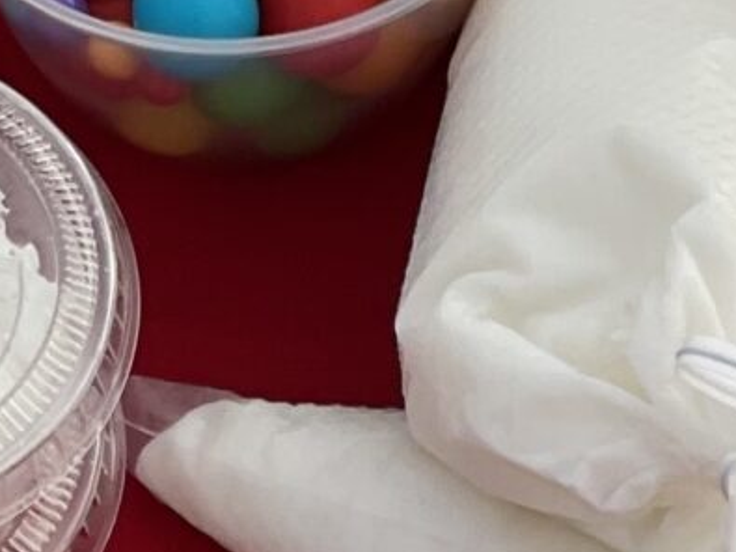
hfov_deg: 4.8
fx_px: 8821
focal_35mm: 415
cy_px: -449
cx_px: 179
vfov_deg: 3.6
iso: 32
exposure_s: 1/708
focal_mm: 7.5
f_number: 2.2
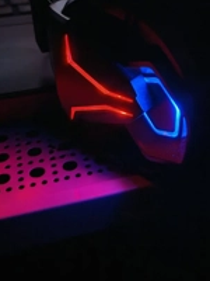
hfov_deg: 26.4
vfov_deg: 34.2
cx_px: 175
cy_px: 48
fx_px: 437
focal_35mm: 54
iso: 4000
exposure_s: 1/20
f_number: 1.9
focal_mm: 6.12
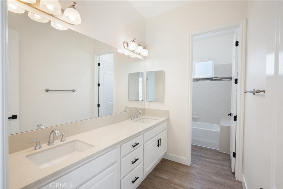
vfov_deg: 73.8
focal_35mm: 16
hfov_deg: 96.7
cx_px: 142
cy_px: 94
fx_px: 126
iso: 100
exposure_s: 3.2
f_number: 22
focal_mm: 16
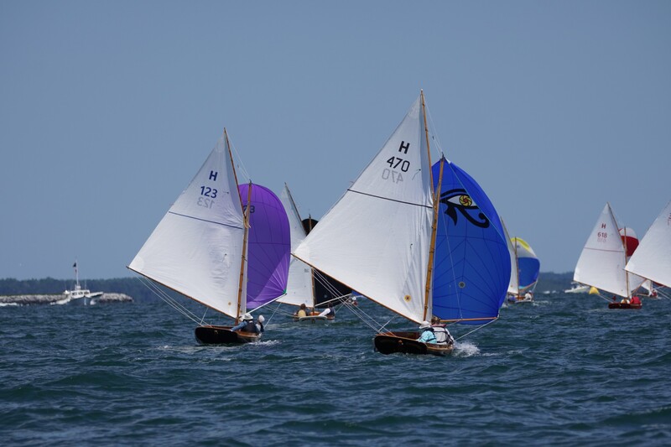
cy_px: 224
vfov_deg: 3.2
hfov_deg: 4.9
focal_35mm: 424
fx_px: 7910
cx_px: 336
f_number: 5.6
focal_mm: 283
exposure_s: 1/1600
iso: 125
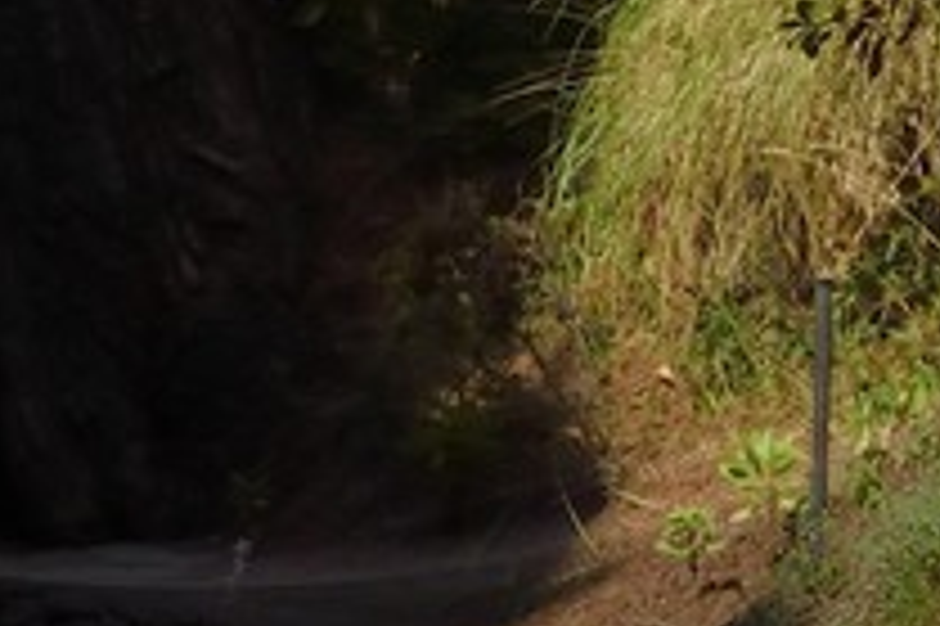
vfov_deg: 4.6
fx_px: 7592
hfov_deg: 7.1
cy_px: -1065
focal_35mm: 291
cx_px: 198
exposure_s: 1/200
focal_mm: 38
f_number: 20
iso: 200
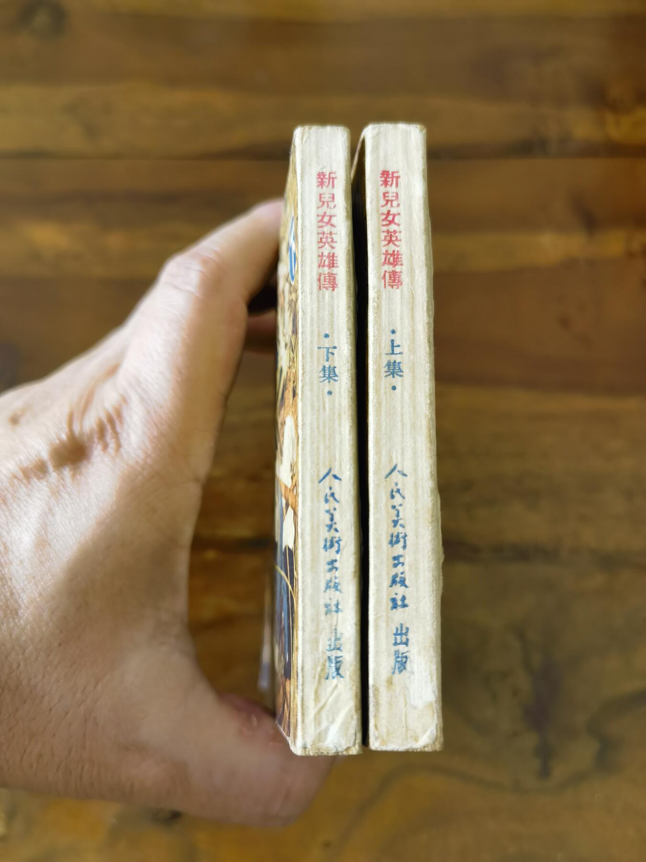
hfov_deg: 46.8
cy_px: 431
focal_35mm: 30
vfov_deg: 60.0
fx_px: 746
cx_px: 323
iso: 125
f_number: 1.9
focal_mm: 6.67
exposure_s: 1/119
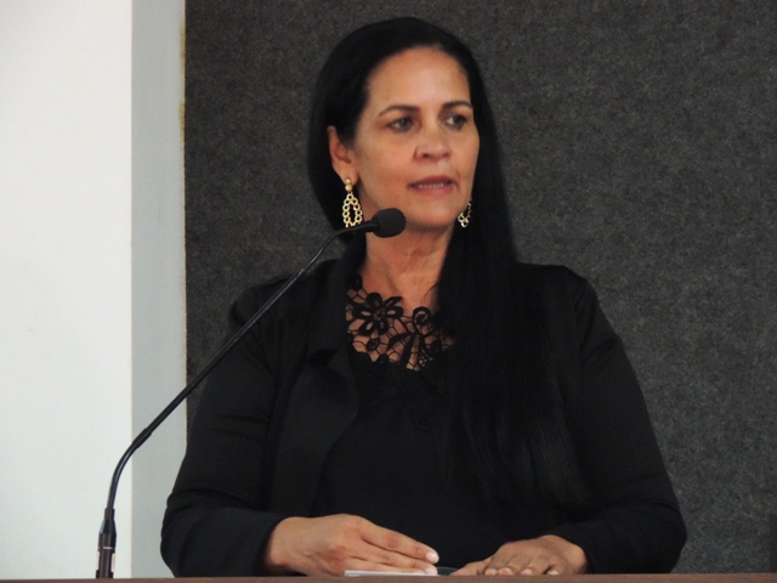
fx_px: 6173
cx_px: 388
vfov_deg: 5.4
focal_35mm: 275
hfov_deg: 7.2
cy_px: 292
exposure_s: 1/30
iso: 1600
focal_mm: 49
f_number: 4.7
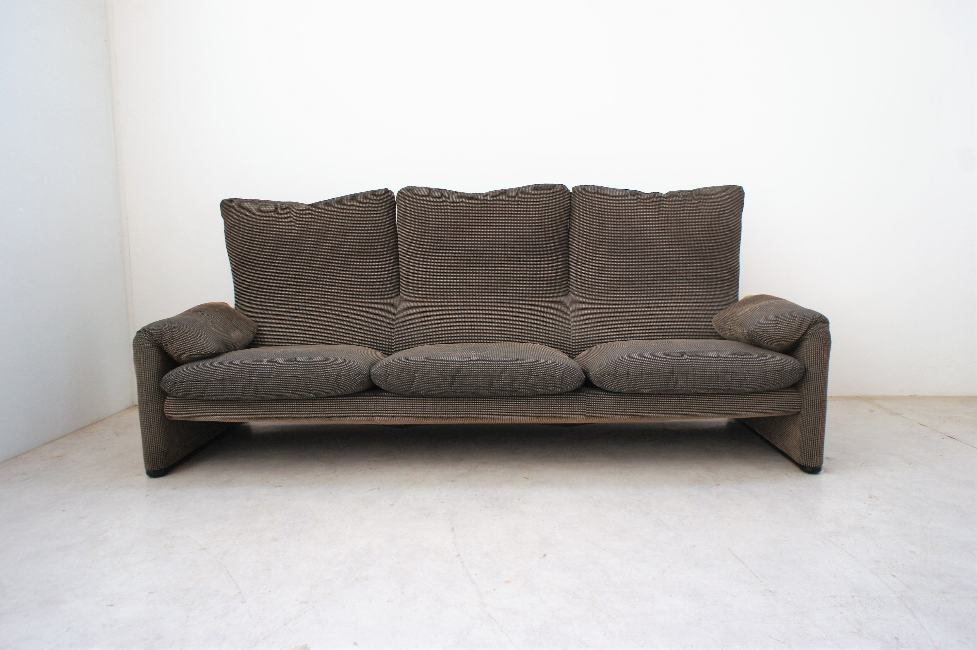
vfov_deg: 53.1
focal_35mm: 24
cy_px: 325
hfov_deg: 73.8
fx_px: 651
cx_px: 488
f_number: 5
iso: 200
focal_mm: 16
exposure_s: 1/100
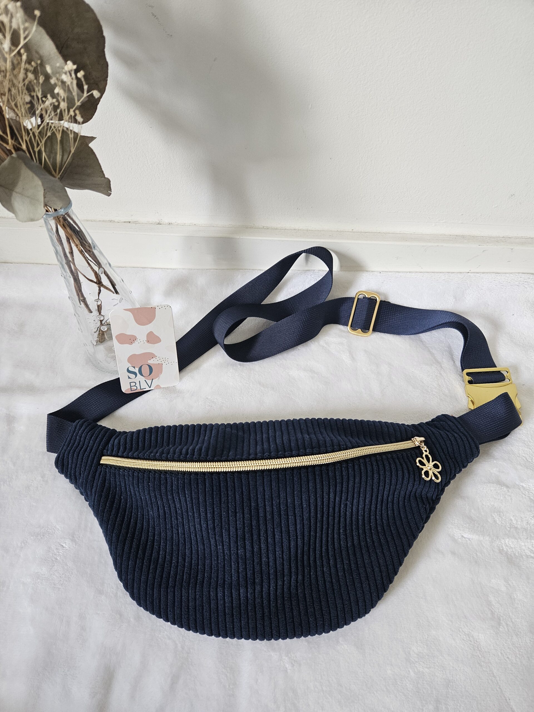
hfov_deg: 58.9
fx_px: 473
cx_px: 267
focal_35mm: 23
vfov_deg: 73.9
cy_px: 356
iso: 250
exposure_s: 1/100
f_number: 1.8
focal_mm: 5.4
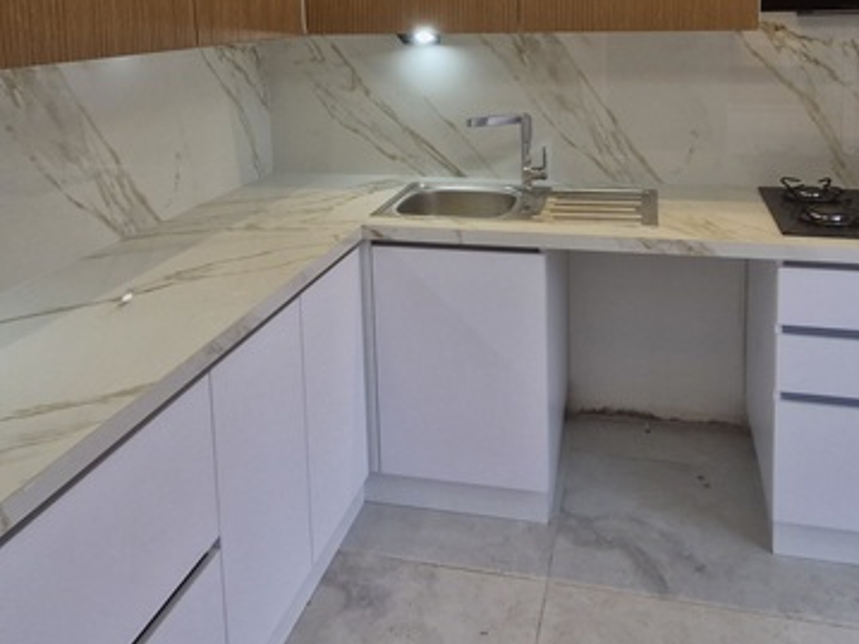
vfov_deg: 45.4
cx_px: 459
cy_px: 115
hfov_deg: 61.6
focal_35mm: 29
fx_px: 719
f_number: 2.2
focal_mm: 1.74
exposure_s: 1/50
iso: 50
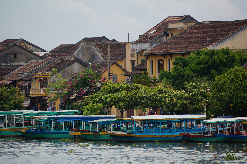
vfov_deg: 4.4
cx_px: 124
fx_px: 2159
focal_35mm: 315
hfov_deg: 6.5
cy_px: 82
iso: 100
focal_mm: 210
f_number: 7.1
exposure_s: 1/400
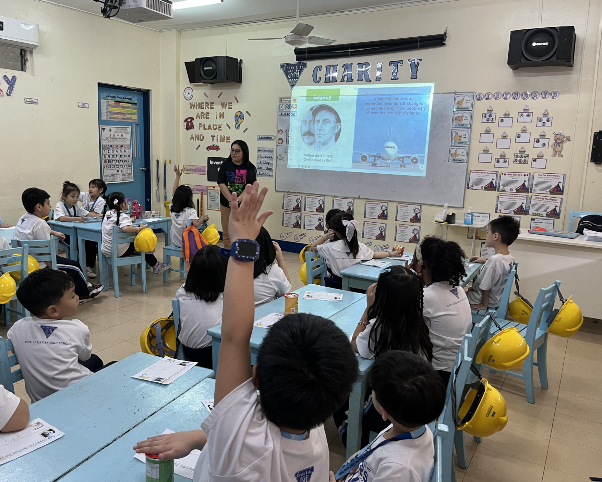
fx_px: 499
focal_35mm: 28
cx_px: 271
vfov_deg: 51.5
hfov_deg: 62.1
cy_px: 236
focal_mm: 5.1
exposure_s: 1/60
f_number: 1.6
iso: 125
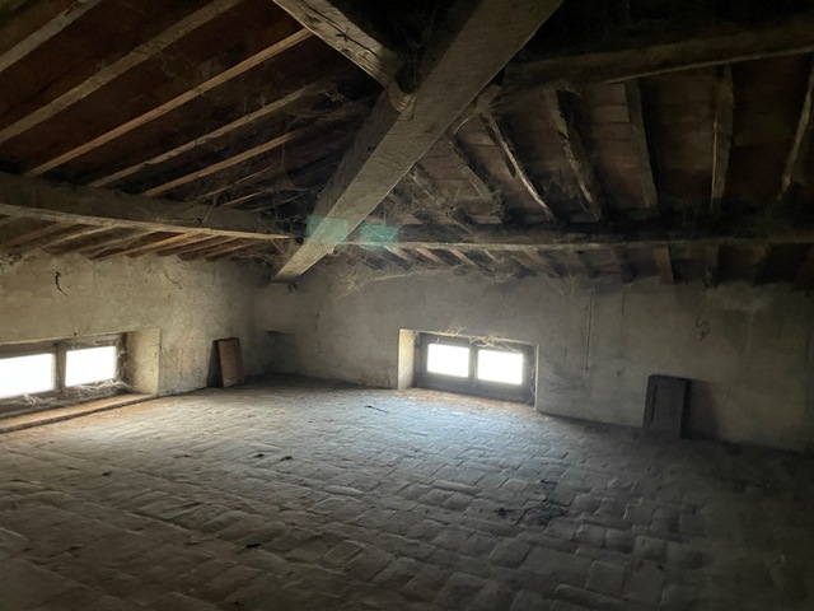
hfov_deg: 67.3
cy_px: 306
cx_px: 407
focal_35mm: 26
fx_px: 611
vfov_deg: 53.1
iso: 640
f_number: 1.6
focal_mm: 4.2
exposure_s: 1/25
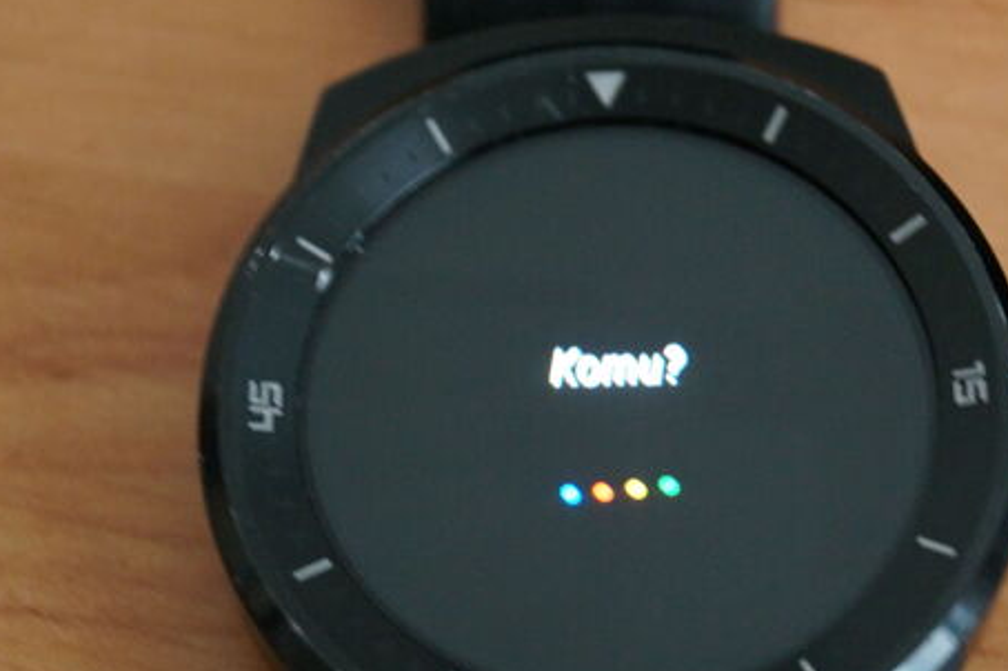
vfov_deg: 12.2
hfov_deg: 18.3
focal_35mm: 112
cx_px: 621
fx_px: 3125
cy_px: 405
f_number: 5.6
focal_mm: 55
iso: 3200
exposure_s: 1/8
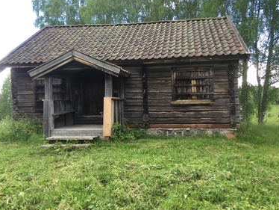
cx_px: 138
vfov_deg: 45.5
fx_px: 250
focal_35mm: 31
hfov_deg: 58.3
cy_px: 105
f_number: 2.2
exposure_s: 1/124
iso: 32
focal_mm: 4.15
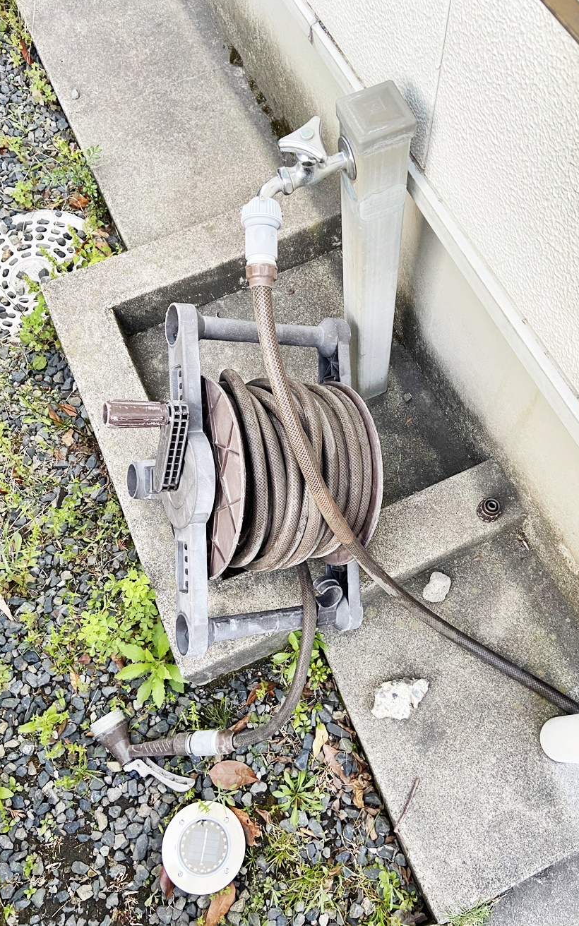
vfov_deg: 66.5
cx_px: 305
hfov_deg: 44.5
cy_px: 456
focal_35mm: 28
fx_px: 707
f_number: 1.8
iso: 125
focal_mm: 4.25
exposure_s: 1/69
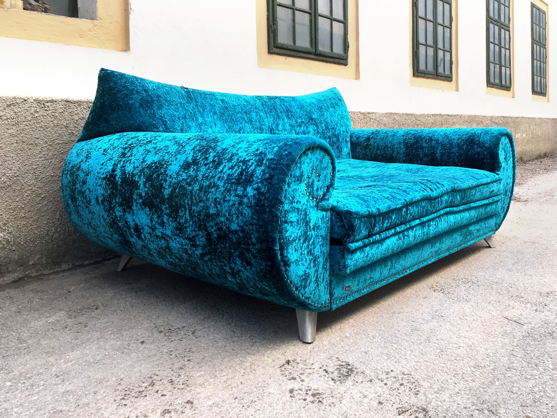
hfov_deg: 61.7
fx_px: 467
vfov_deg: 48.2
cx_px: 278
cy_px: 209
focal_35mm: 29
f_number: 2.2
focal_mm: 4.15
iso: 25
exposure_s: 1/364
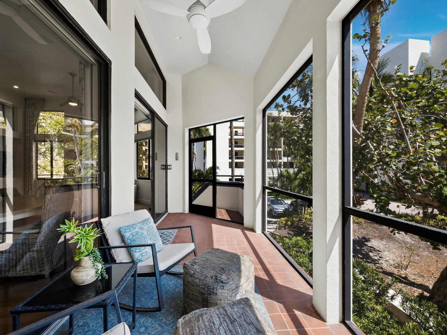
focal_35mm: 14
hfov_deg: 102.0
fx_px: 181
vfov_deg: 85.7
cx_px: 224
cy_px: 168
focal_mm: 7
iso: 400
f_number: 11
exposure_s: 1/30
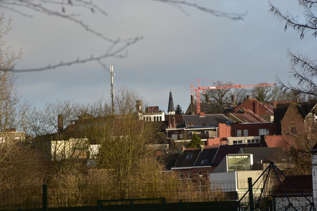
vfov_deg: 4.6
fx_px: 2641
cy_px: 106
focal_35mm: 300
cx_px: 158
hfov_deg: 6.9
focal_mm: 200
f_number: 11
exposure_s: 1/100
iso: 200
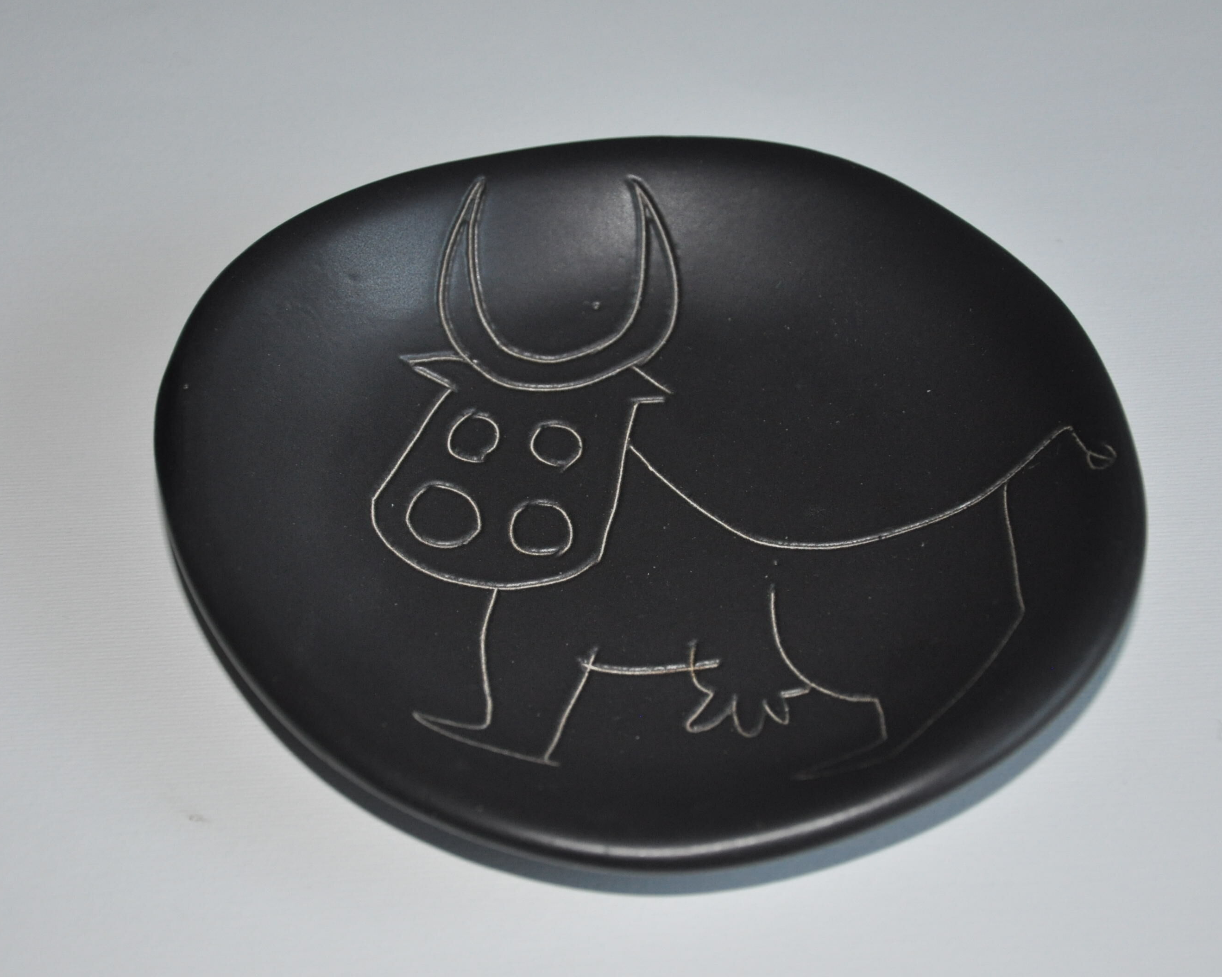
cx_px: 622
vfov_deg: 21.3
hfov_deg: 26.4
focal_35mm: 72
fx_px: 2604
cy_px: 494
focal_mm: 42
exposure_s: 1/60
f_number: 4.8
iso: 800
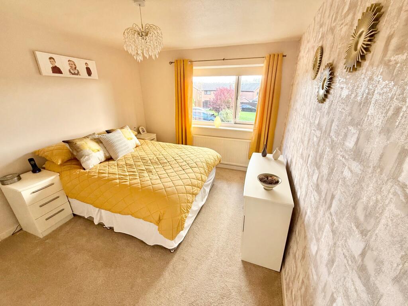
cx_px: 204
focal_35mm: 14
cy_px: 153
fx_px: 165
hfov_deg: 102.1
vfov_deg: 85.7
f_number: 2.2
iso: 160
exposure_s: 1/99
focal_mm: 2.22
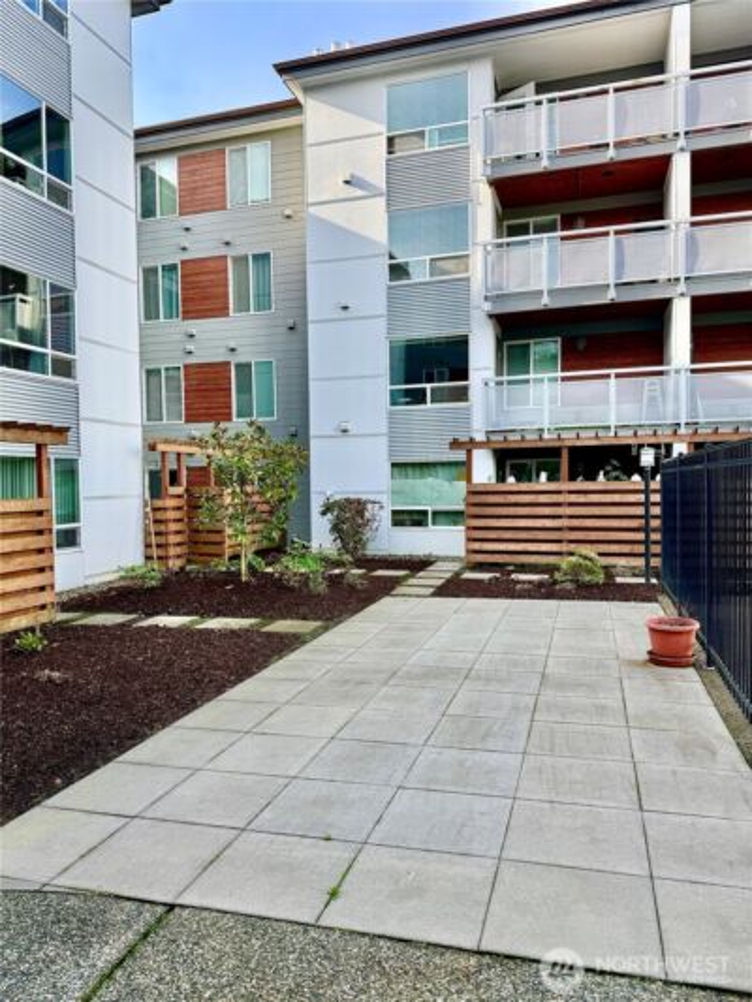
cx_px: 376
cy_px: 501
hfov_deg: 56.8
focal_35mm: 24
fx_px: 695
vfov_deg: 71.6
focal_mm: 6.76
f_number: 1.78
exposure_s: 1/772
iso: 80
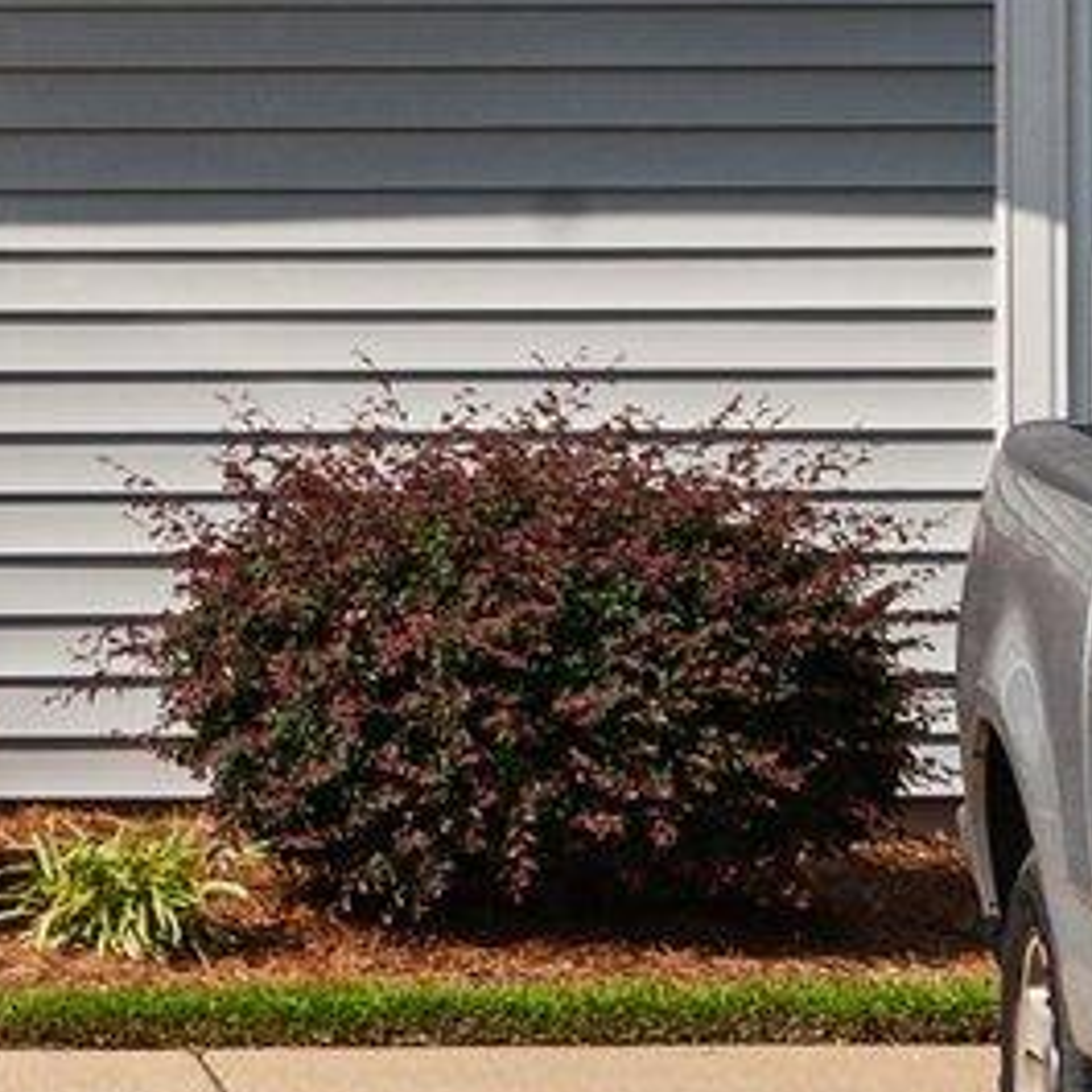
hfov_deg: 8.2
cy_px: -1047
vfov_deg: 8.0
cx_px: -309
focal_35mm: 210
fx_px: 7495
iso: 400
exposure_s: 1/500
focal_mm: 32
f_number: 13
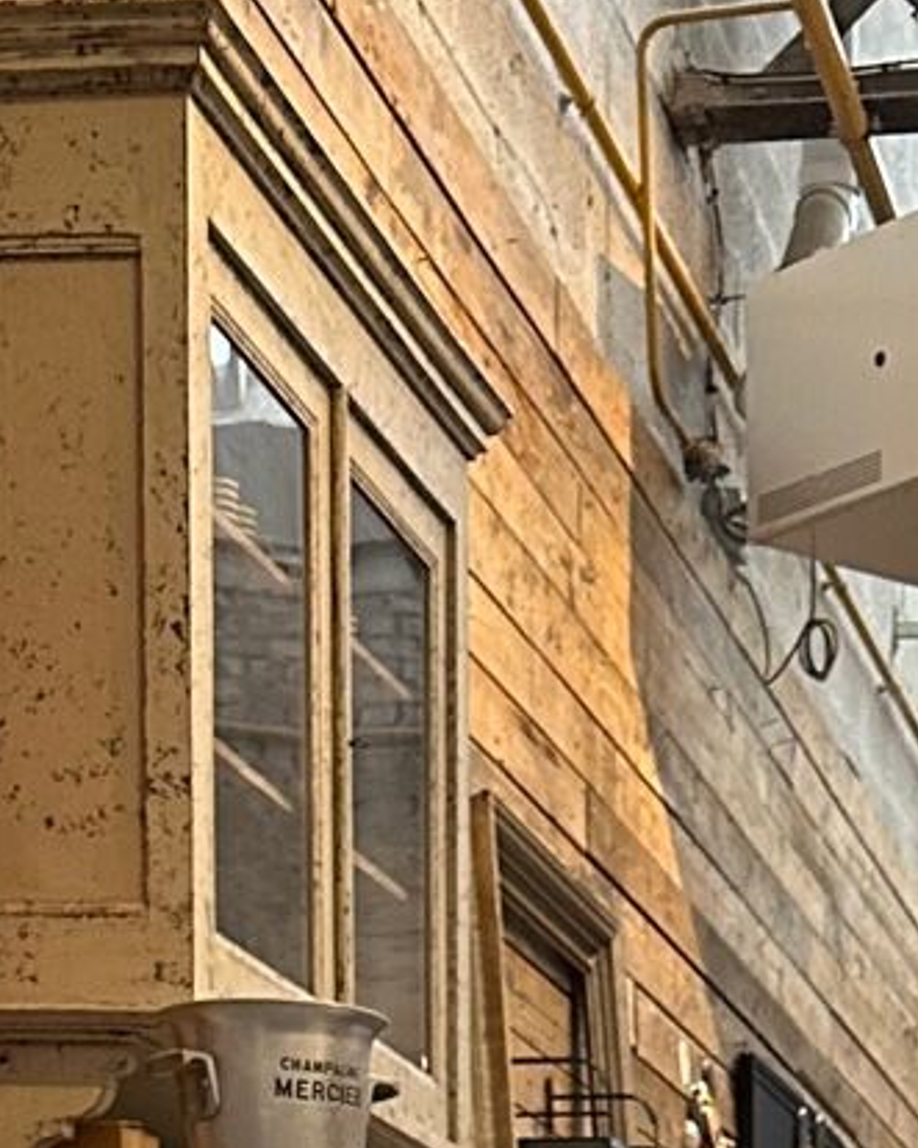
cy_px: 2246
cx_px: 960
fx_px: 3873
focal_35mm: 114
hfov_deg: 13.3
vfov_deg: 14.3
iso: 400
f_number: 1.78
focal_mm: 6.86
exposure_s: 1/60
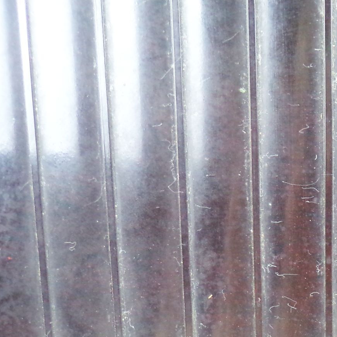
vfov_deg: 29.5
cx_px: 414
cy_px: 295
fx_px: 617
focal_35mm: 56
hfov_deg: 26.7
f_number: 3
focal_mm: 4.3
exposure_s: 1/17
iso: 323
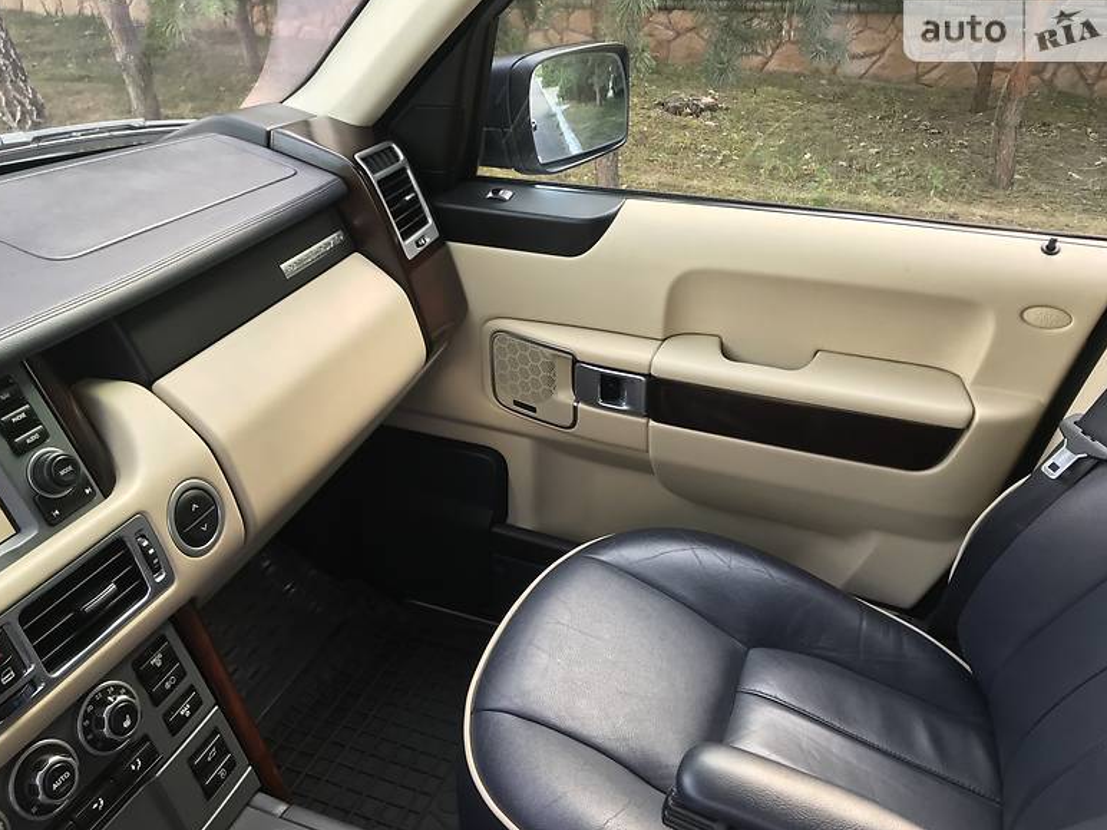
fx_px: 927
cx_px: 558
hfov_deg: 61.7
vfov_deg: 48.2
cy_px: 413
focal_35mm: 29
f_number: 1.8
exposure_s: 1/95
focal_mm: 4
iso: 40
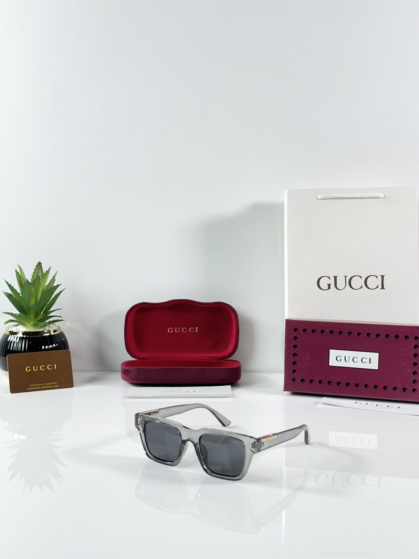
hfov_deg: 30.3
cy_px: 280
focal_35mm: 48
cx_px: 210
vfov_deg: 39.7
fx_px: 775
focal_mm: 6.86
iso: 80
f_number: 1.78
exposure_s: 1/100
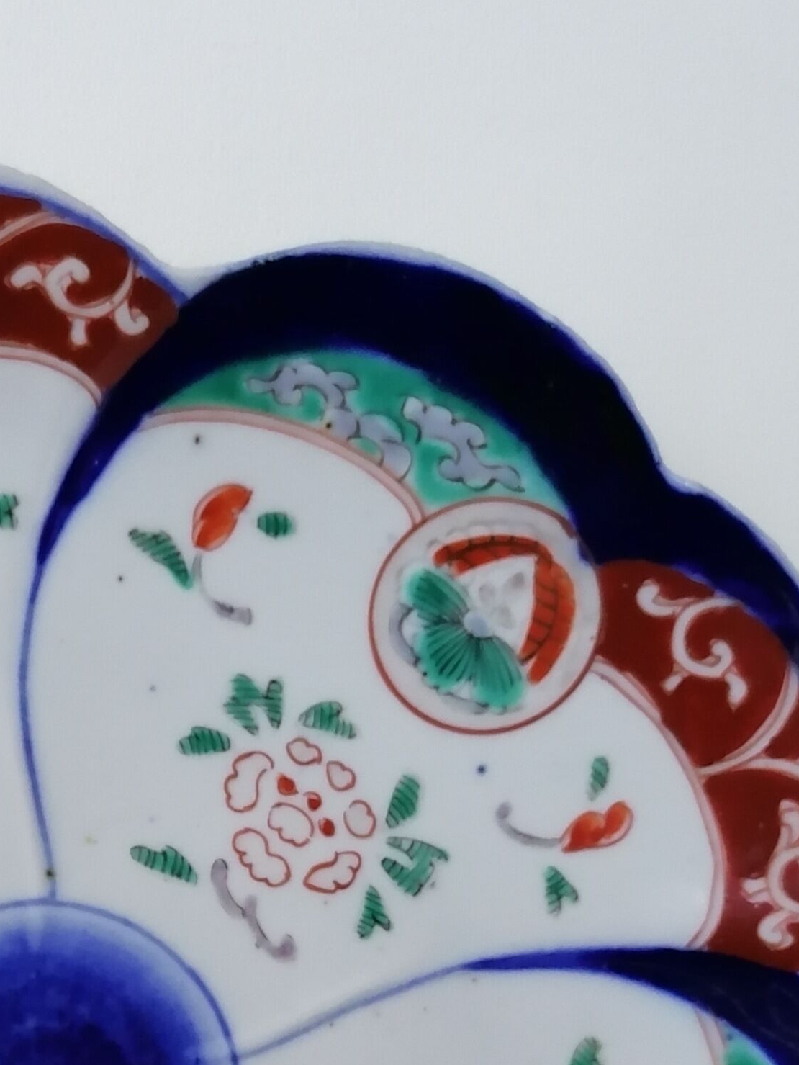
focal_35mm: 73
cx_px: 28
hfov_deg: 19.7
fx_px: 2246
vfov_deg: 24.8
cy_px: 1184
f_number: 1.8
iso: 400
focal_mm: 4.75
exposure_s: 1/120
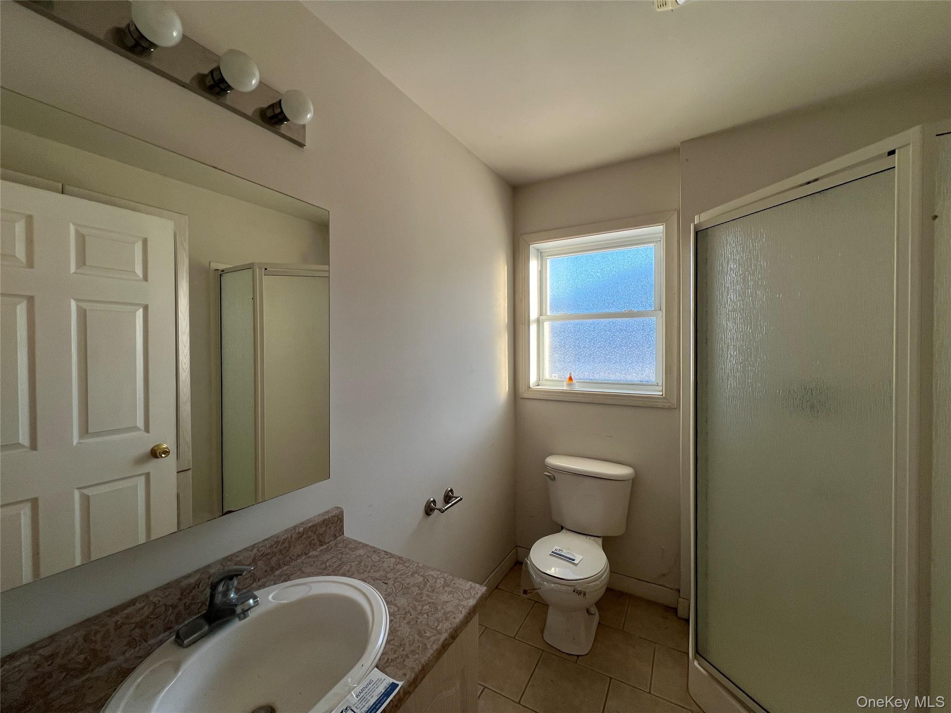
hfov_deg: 106.2
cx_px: 476
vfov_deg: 89.9
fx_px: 357
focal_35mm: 13
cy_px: 356
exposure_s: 1/120
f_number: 1.8
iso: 50
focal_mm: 1.57
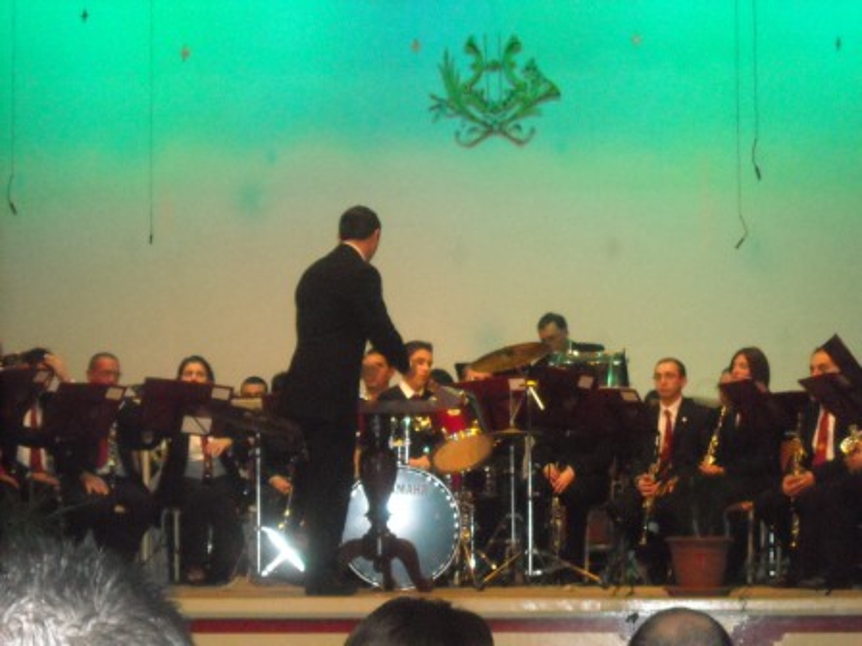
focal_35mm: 105
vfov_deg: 14.1
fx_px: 2615
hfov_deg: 18.7
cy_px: 323
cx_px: 431
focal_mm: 17.1
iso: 1600
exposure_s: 1/125
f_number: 4.7
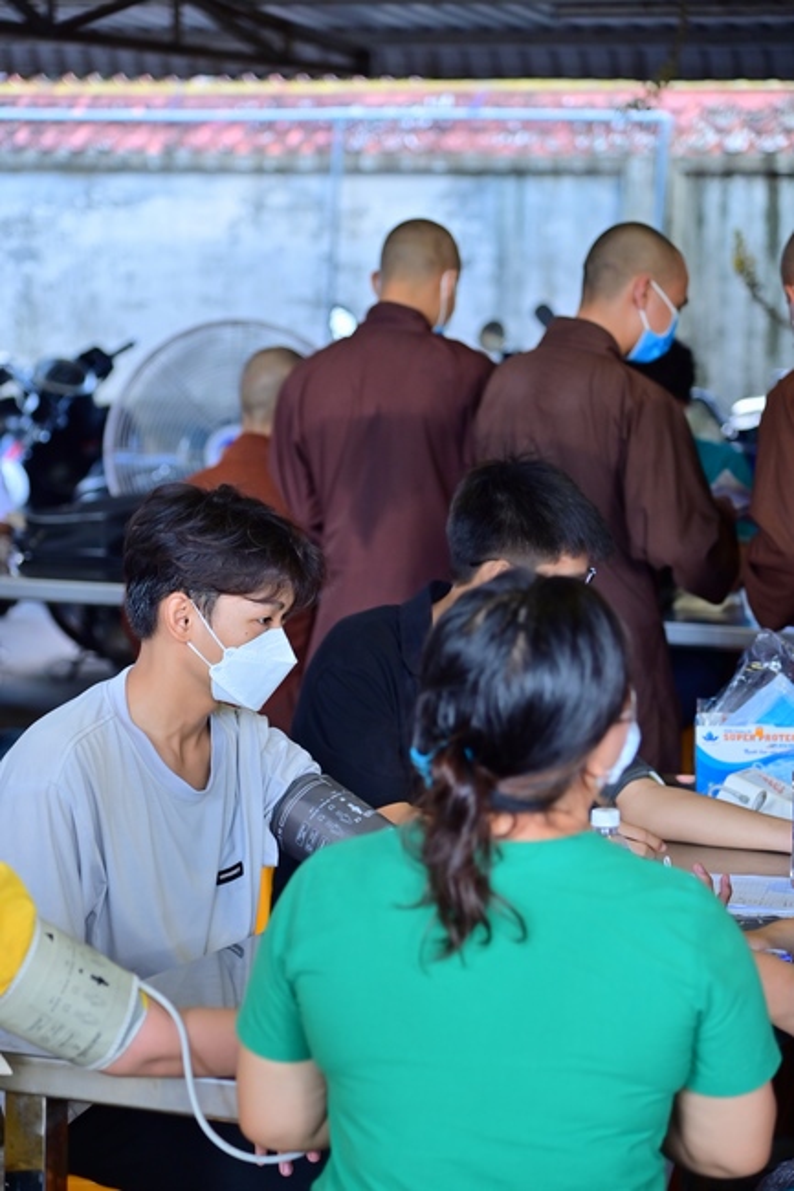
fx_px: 3475
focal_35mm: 105
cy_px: 596
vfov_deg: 19.5
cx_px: 397
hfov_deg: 13.0
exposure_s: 1/125
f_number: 4.5
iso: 800
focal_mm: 105
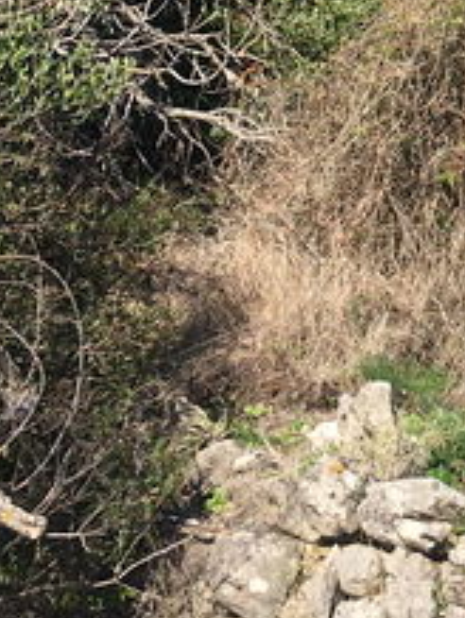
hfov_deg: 14.0
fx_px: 1823
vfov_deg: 18.6
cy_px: -40
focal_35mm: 102
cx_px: 610
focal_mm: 4.15
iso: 25
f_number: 2.2
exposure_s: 1/1183
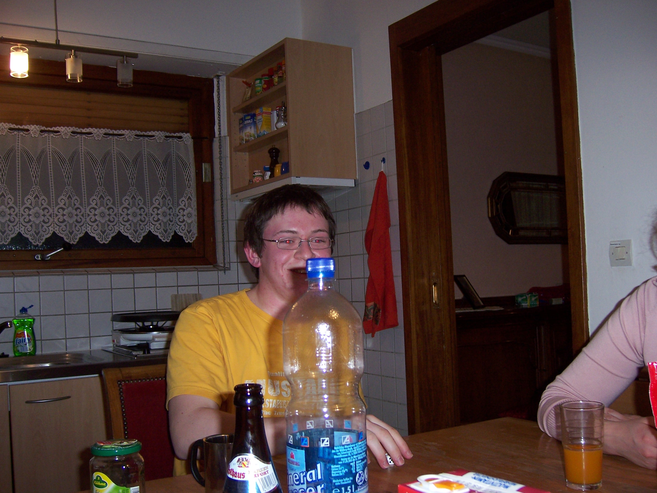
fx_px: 683
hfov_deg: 51.4
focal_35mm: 36
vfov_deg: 39.7
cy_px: 246
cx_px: 328
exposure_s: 1/60
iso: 125
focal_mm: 6.2
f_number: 2.8
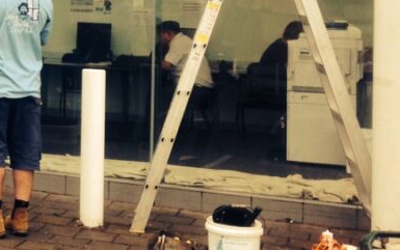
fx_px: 1014
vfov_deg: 13.8
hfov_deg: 20.5
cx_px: -112
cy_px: -6
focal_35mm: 93
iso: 50
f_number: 2.4
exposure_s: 1/267
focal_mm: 4.12
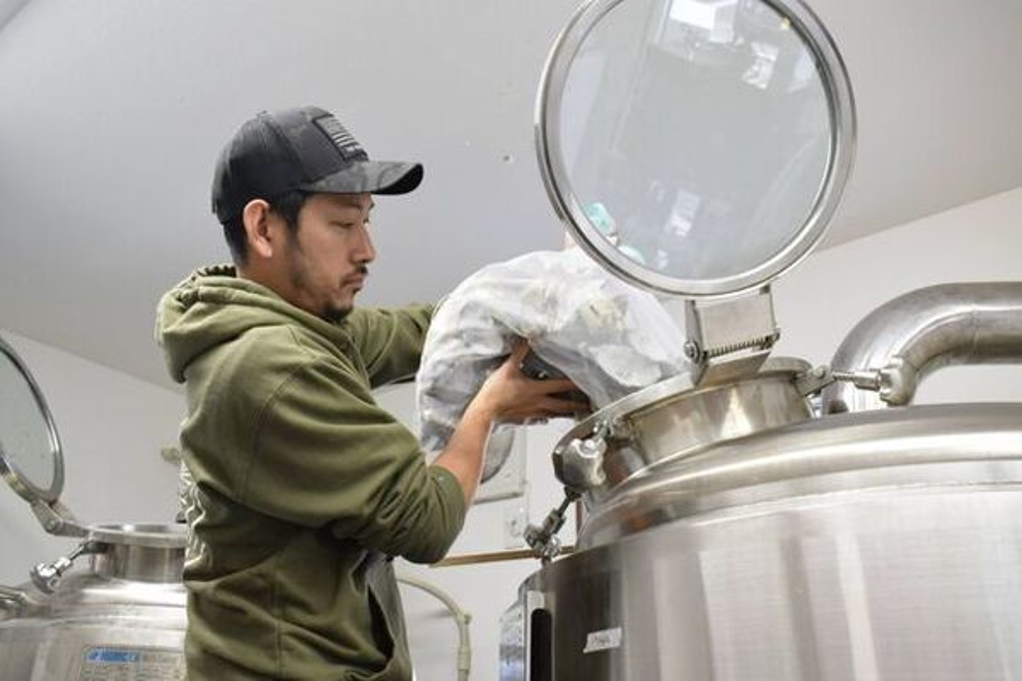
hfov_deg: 61.9
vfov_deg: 43.6
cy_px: 340
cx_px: 511
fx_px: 851
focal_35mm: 30
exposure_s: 1/60
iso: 1250
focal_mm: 20
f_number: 6.3
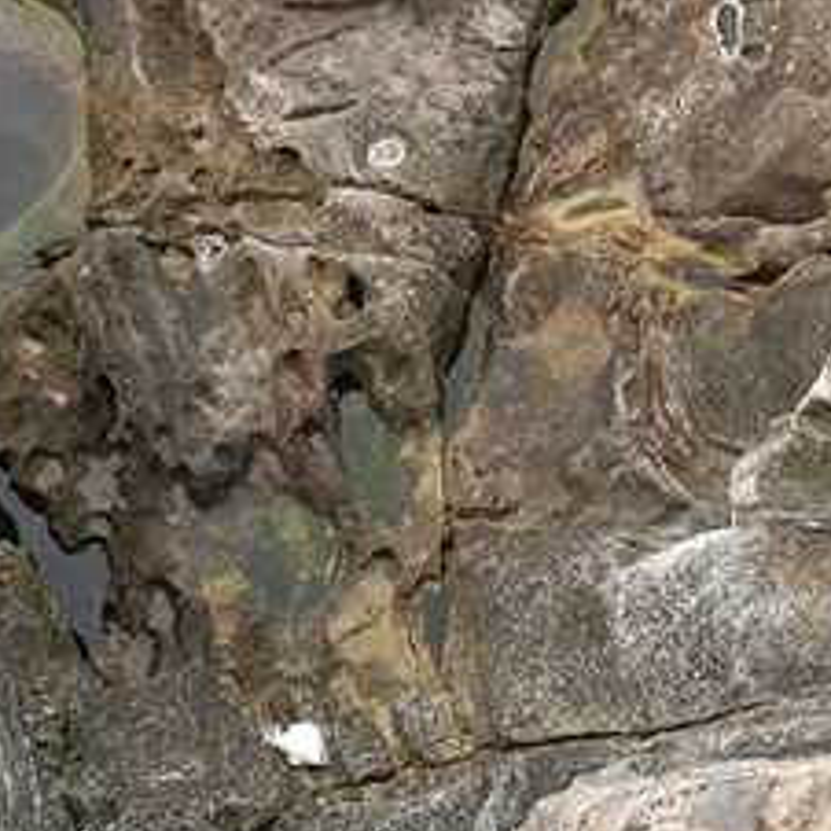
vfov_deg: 21.6
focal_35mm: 76
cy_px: -70
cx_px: 871
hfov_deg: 21.8
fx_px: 2064
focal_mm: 4.5
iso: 50
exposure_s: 1/268
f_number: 2.2
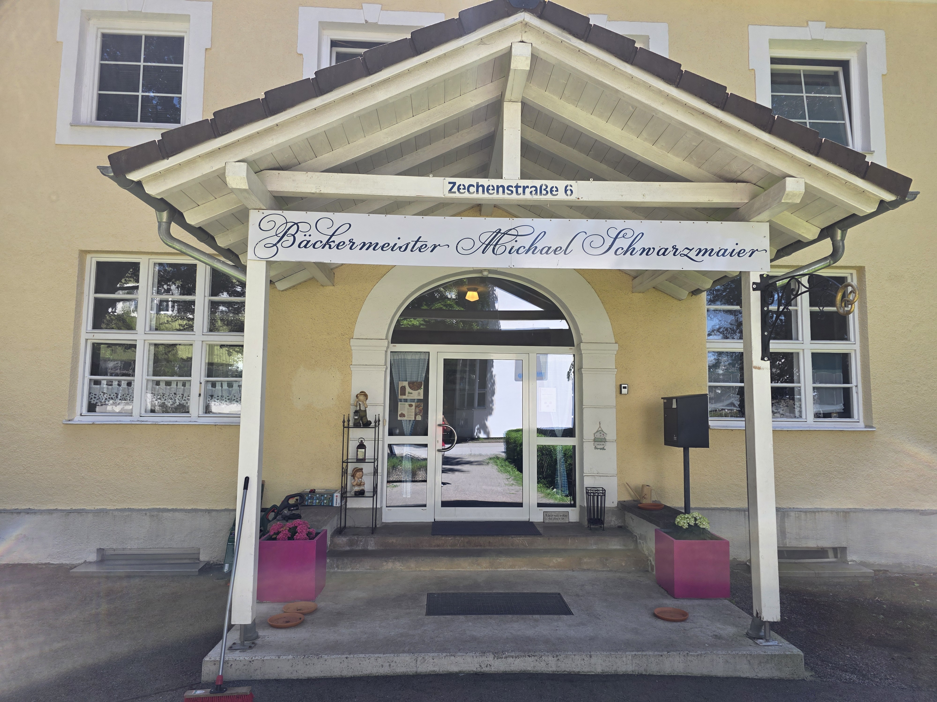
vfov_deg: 58.9
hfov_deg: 73.9
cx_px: 468
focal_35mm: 23
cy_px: 351
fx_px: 623
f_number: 1.7
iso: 40
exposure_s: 1/359
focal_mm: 6.3
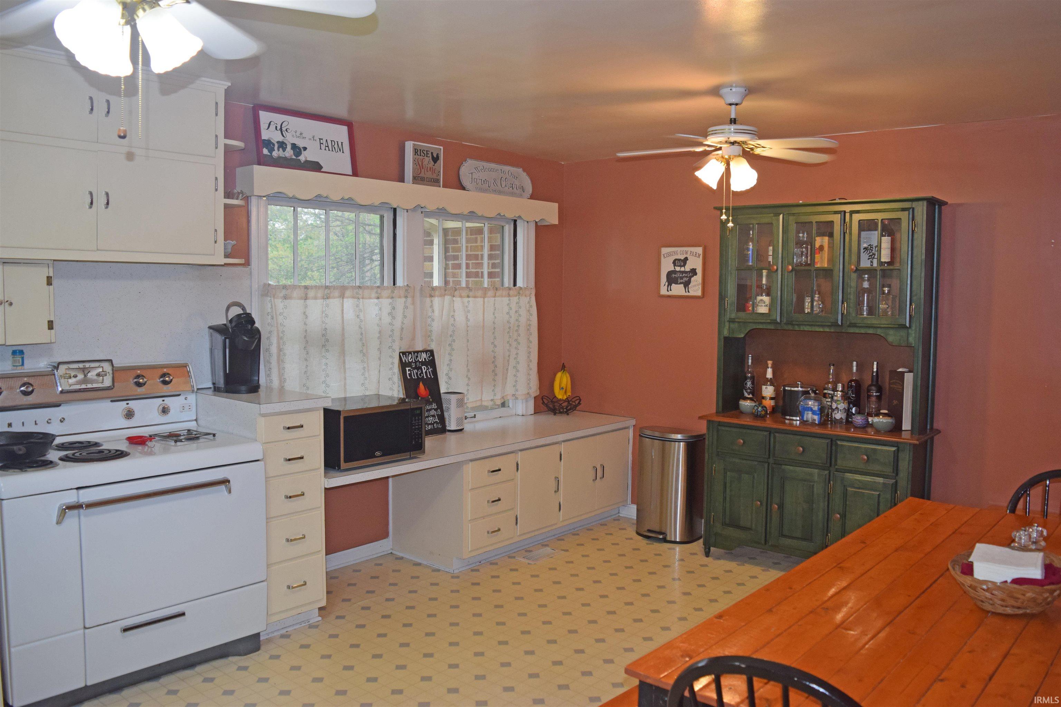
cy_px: 354
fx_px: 796
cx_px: 530
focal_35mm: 27
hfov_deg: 67.4
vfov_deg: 47.9
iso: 800
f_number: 5
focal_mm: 18
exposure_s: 1/100
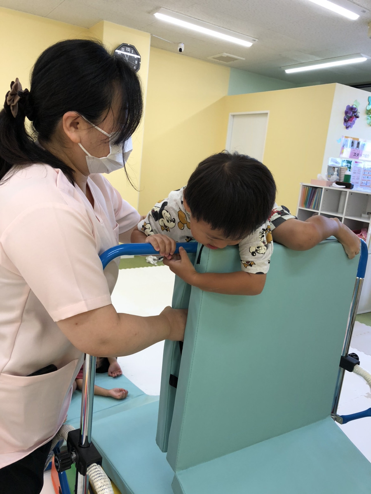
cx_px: 186
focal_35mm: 28
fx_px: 400
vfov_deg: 63.4
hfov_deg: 49.7
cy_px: 247
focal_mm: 4
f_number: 1.8
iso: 25
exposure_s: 1/40
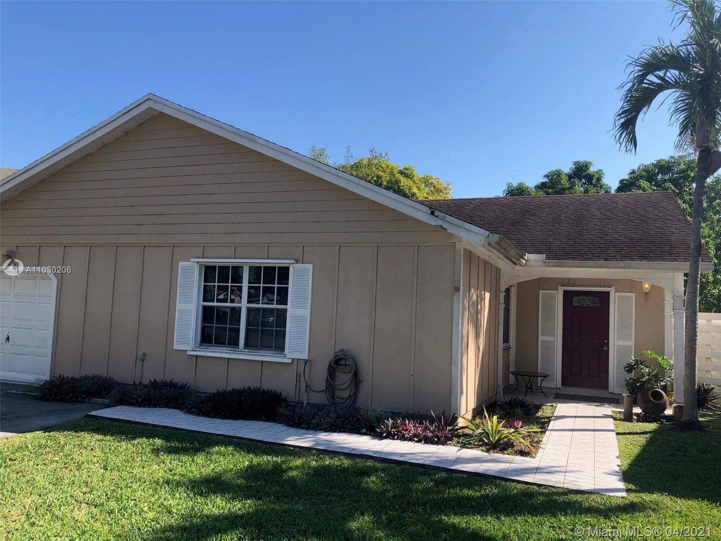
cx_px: 360
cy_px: 270
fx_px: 583
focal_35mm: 28
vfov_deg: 49.7
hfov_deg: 63.4
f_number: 1.8
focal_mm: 3.99
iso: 20
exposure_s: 1/1279
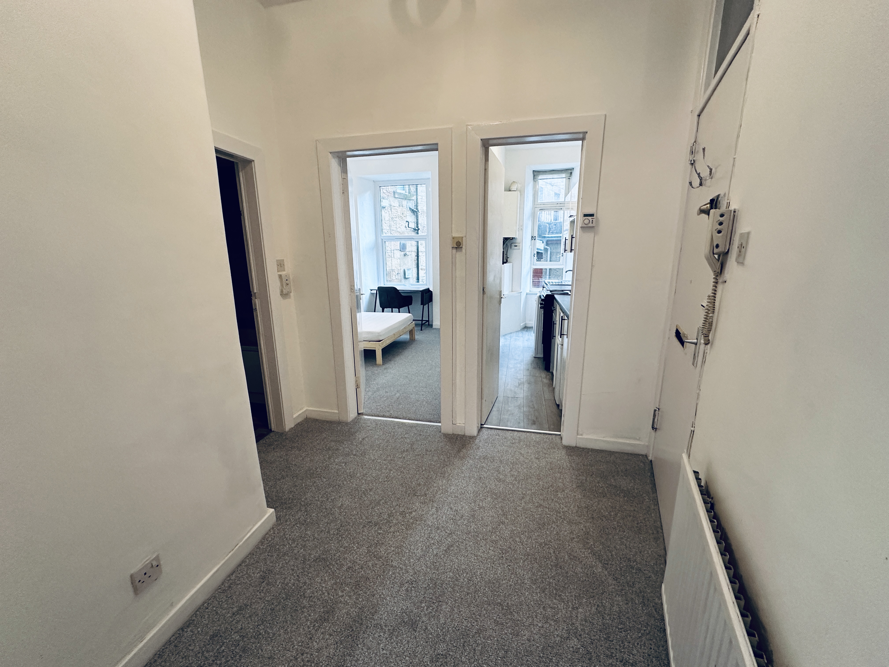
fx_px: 360
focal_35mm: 14
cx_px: 444
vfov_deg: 85.7
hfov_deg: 102.1
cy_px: 334
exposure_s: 1/100
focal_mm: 2.22
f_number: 2.2
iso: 200
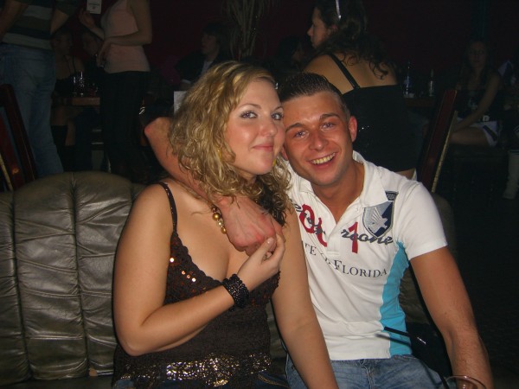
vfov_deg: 37.7
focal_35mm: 38
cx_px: 260
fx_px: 570
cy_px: 194
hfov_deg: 49.0
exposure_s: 1/60
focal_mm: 7.9
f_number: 2.8
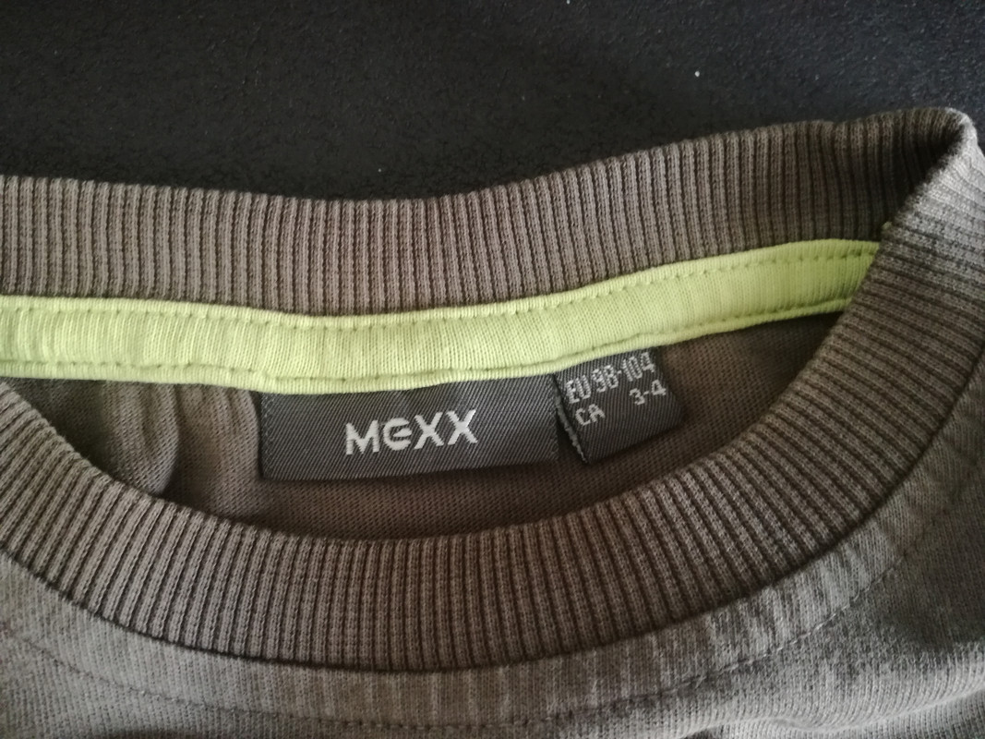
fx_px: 768
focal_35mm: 27
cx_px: 492
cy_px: 370
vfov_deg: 51.3
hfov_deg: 65.3
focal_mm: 3.79
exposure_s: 1/20
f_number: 2
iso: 500
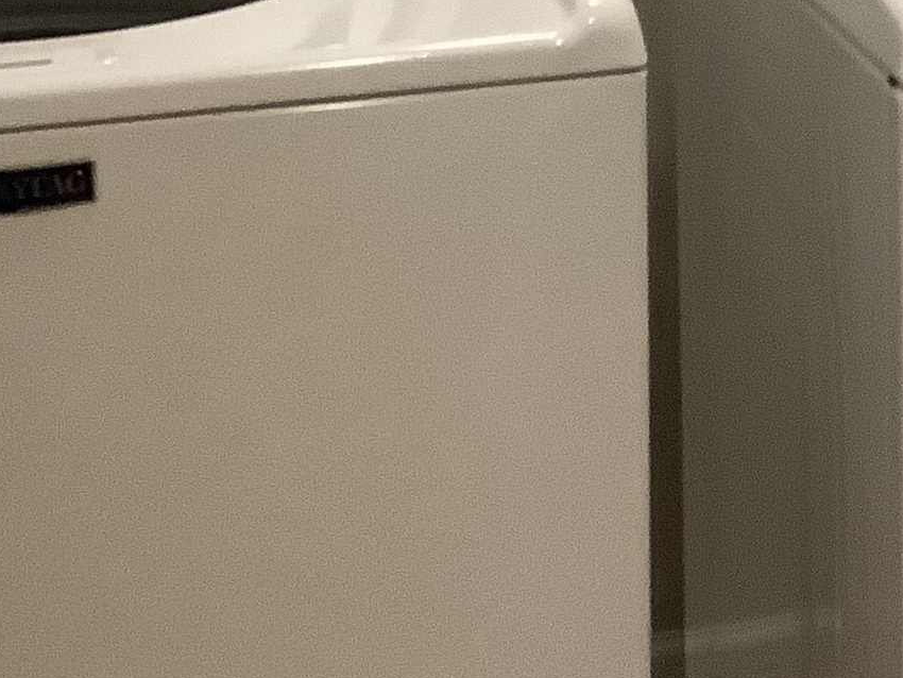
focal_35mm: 112
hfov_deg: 16.8
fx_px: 2922
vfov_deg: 12.8
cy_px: -209
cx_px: 1100
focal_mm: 3.3
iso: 320
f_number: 2.4
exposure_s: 1/40
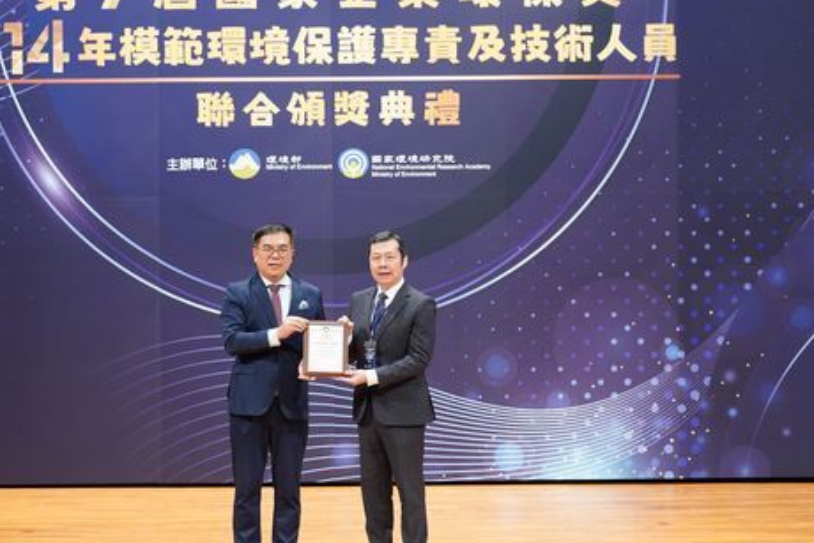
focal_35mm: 103
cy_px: 281
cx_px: 342
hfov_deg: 19.8
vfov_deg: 13.3
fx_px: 2330
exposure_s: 1/200
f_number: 4
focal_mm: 79
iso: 3200
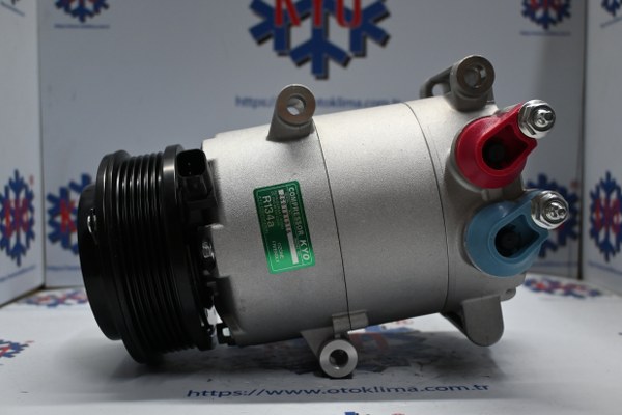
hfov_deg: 51.3
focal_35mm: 38
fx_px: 648
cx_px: 311
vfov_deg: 35.5
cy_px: 208
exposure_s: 1/125
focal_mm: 25
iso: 900
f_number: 4.2
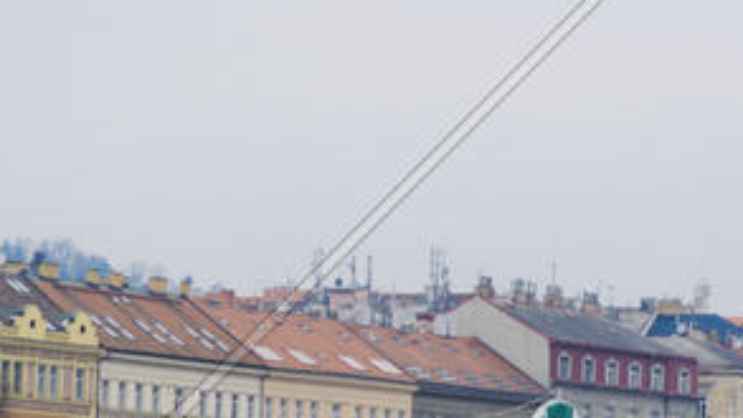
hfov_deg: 9.5
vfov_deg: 5.4
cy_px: 646
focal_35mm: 225
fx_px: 4434
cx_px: -56
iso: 100
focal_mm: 48
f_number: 5.6
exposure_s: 1/90
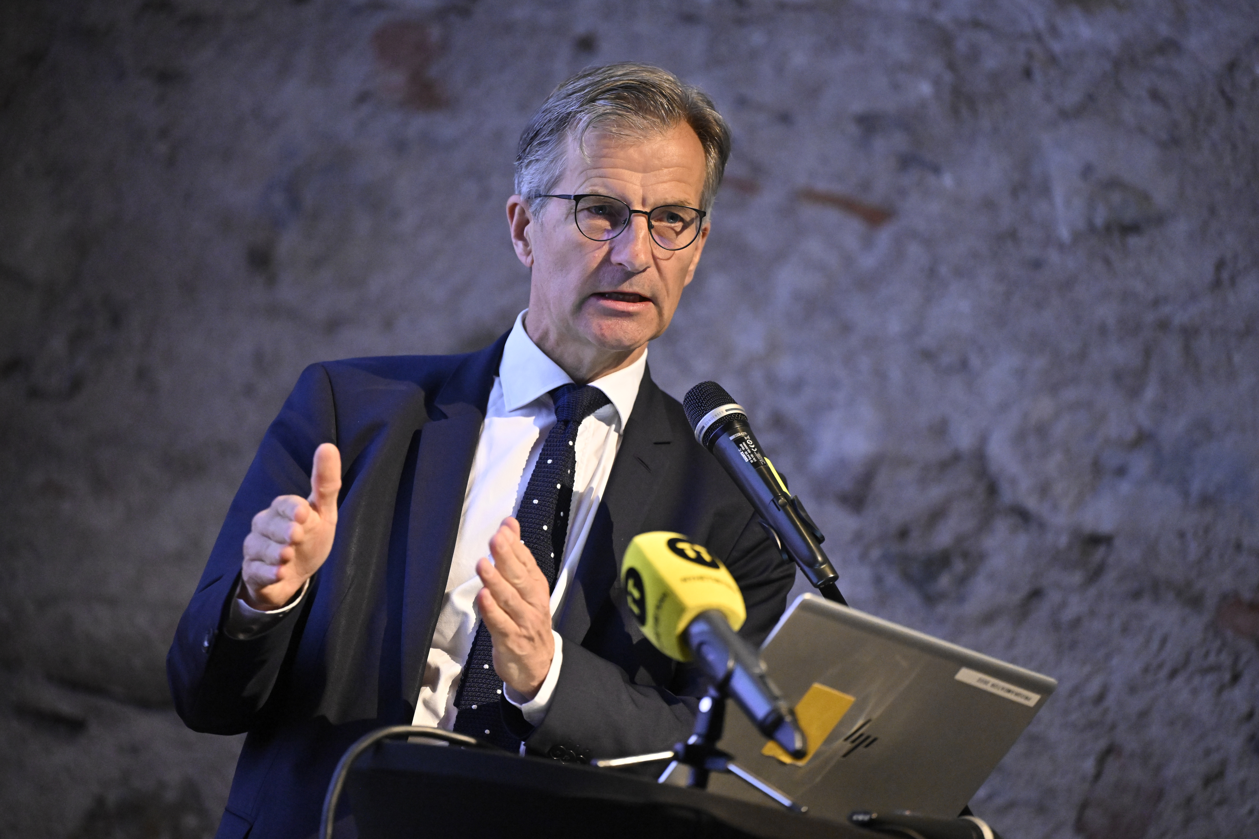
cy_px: 420
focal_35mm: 200
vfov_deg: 6.9
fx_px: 6994
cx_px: 630
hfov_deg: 10.3
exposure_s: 1/200
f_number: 2.8
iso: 5000
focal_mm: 200
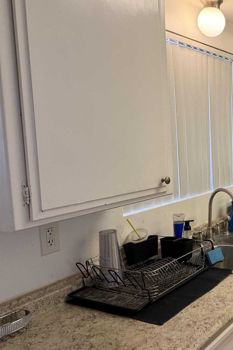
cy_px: 186
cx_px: 247
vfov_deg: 47.4
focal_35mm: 41
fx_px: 398
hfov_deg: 29.8
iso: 400
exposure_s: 1/60
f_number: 1.78
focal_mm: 6.76
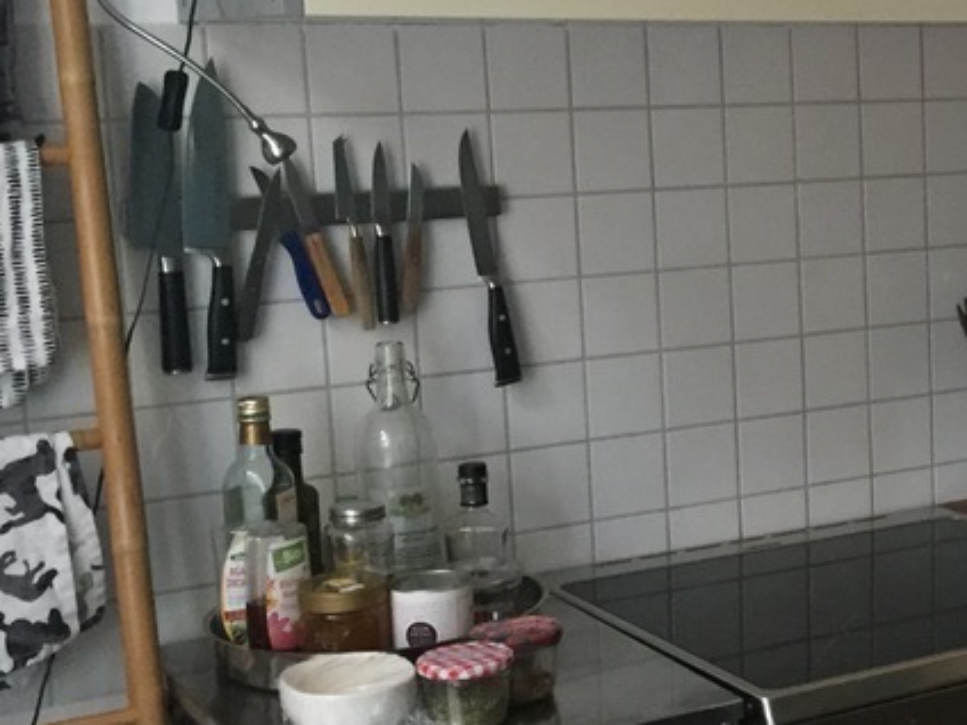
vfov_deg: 21.0
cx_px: 1083
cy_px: 358
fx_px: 1955
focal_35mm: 70
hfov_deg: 25.6
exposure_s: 1/25
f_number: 2.2
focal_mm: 4.15
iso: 250
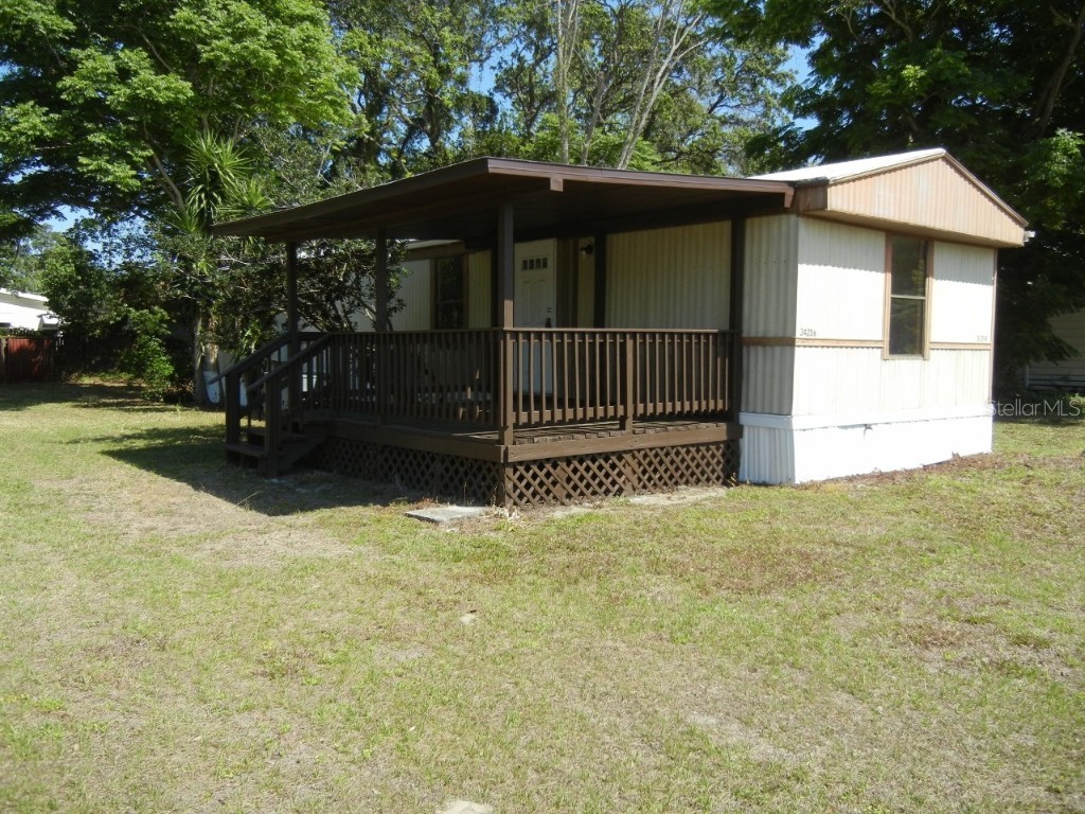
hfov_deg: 60.0
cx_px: 542
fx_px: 940
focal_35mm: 30
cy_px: 407
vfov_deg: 46.8
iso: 160
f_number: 3.5
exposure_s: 1/970
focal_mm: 5.4
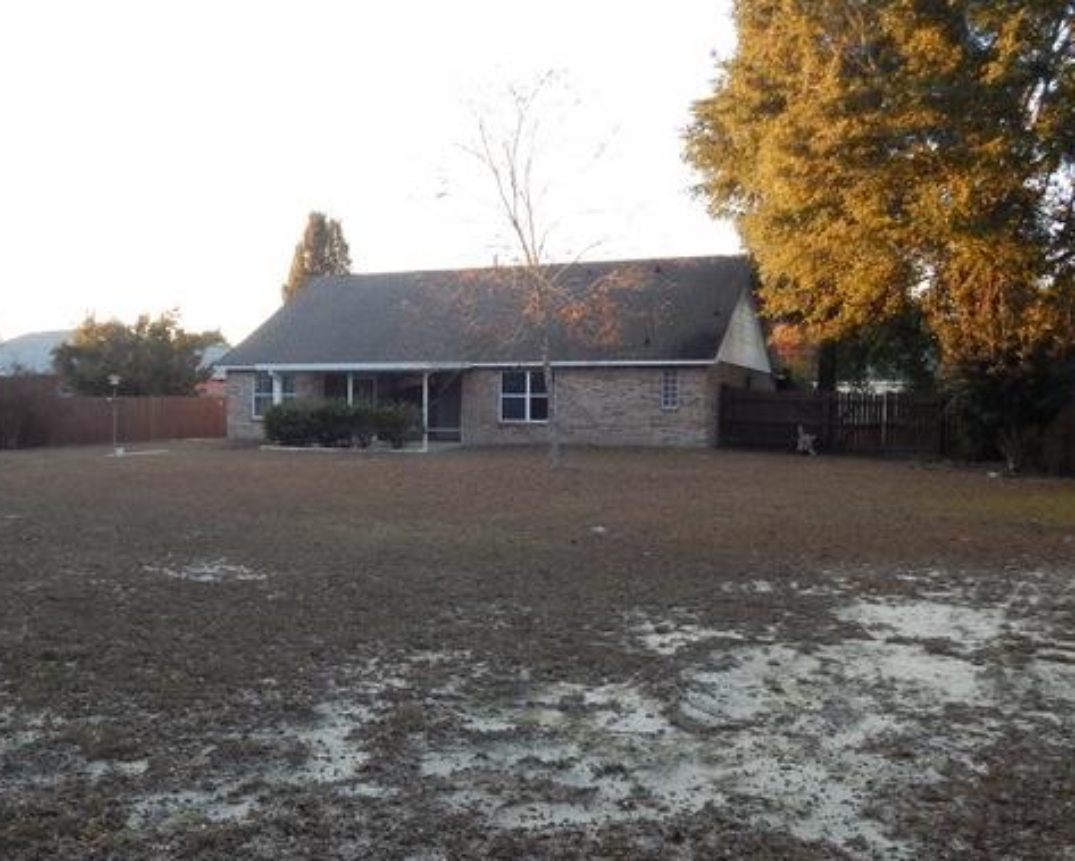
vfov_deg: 44.5
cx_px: 477
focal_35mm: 33
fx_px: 1051
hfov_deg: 54.1
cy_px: 470
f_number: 3.1
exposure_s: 1/250
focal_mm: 4.5
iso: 320
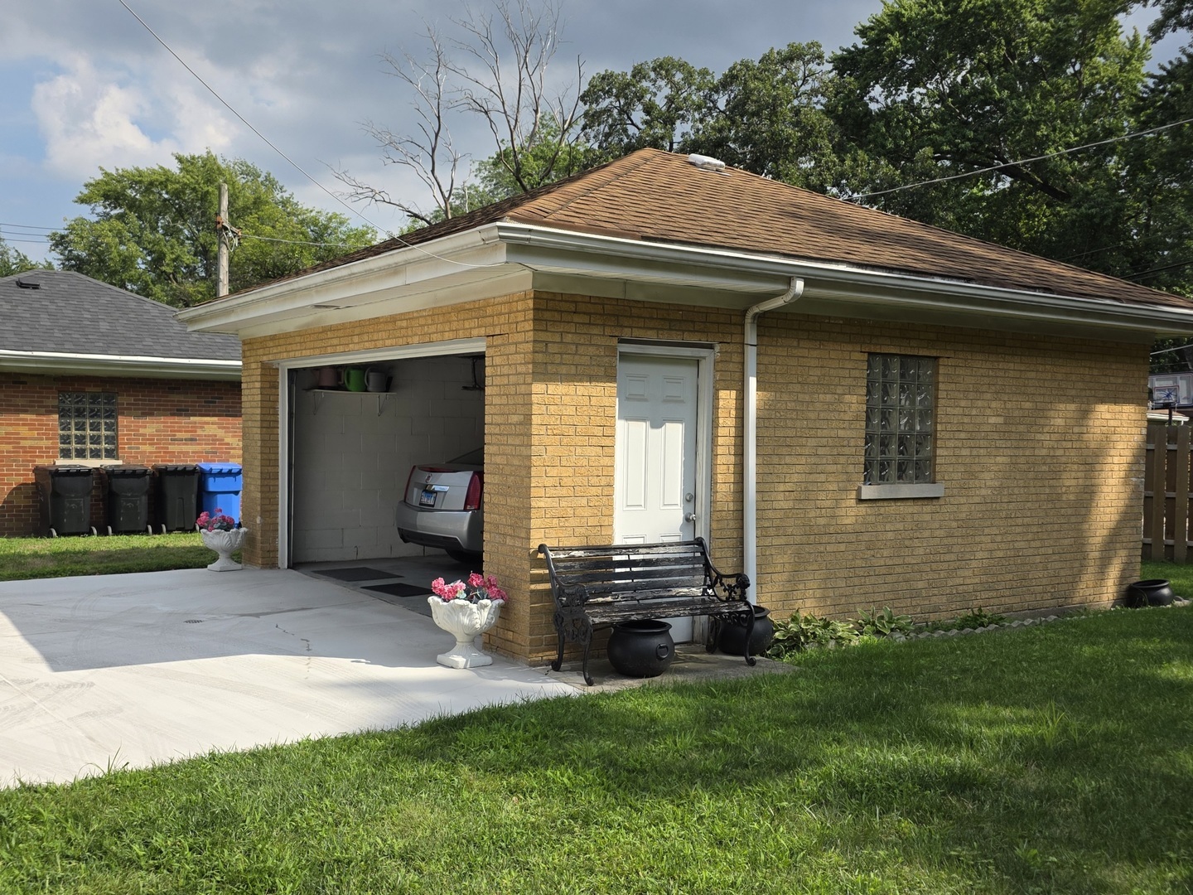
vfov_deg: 58.9
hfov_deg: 73.9
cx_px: 596
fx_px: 793
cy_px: 448
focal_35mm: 23
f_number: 1.7
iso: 80
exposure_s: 1/5000
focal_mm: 6.3
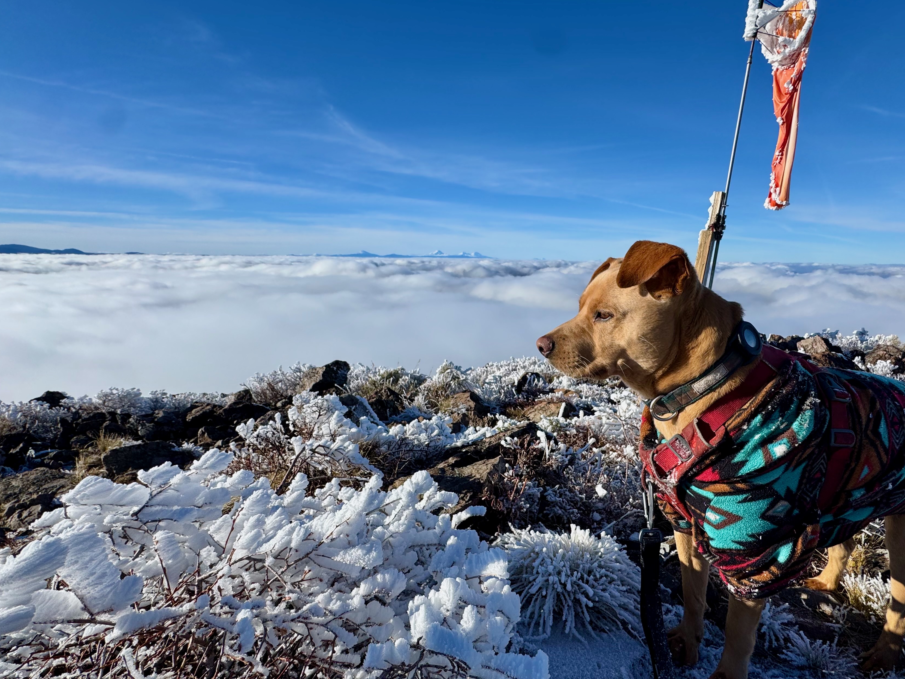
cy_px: 383
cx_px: 524
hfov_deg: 90.3
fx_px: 444
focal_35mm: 17
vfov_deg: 74.4
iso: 50
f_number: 2.2
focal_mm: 2.22
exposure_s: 1/2674
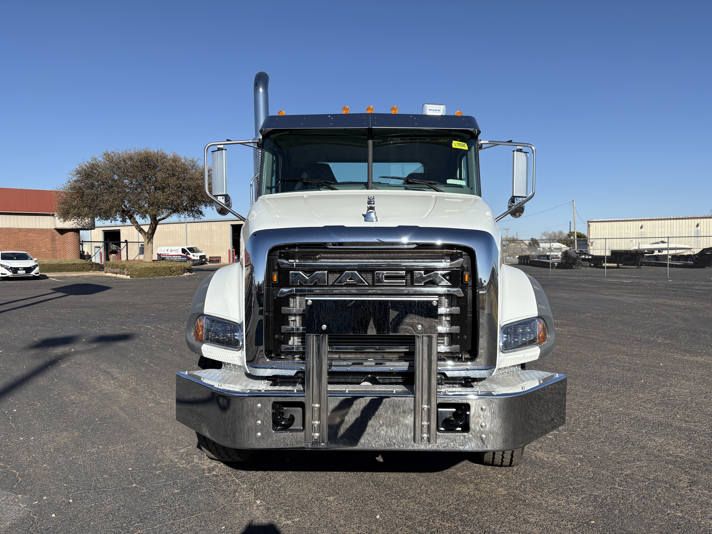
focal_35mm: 26
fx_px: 535
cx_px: 356
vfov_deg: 53.1
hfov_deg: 67.3
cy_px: 267
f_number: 1.6
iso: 50
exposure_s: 1/4950
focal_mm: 5.96
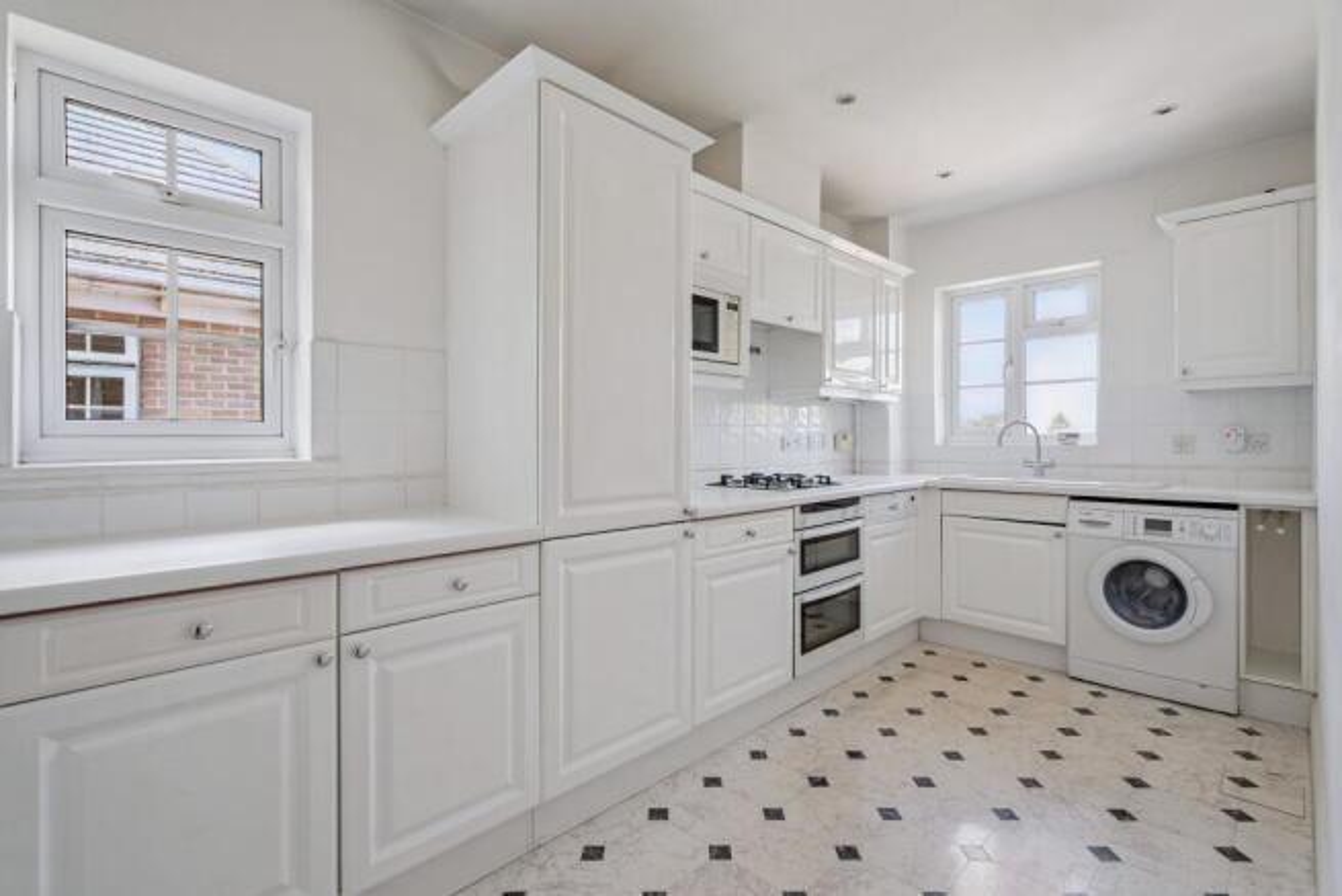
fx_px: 597
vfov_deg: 73.8
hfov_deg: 96.7
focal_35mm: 16
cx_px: 671
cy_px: 448
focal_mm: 16
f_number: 5.6
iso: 640
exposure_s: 1/20
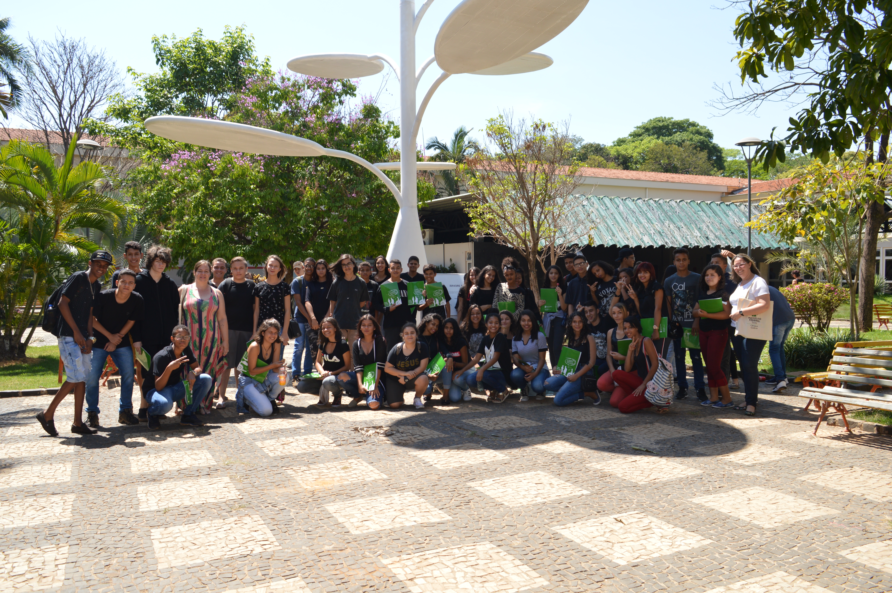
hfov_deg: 62.0
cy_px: 296
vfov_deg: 43.5
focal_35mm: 30
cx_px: 446
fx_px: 743
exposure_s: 1/200
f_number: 7.1
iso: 100
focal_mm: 20
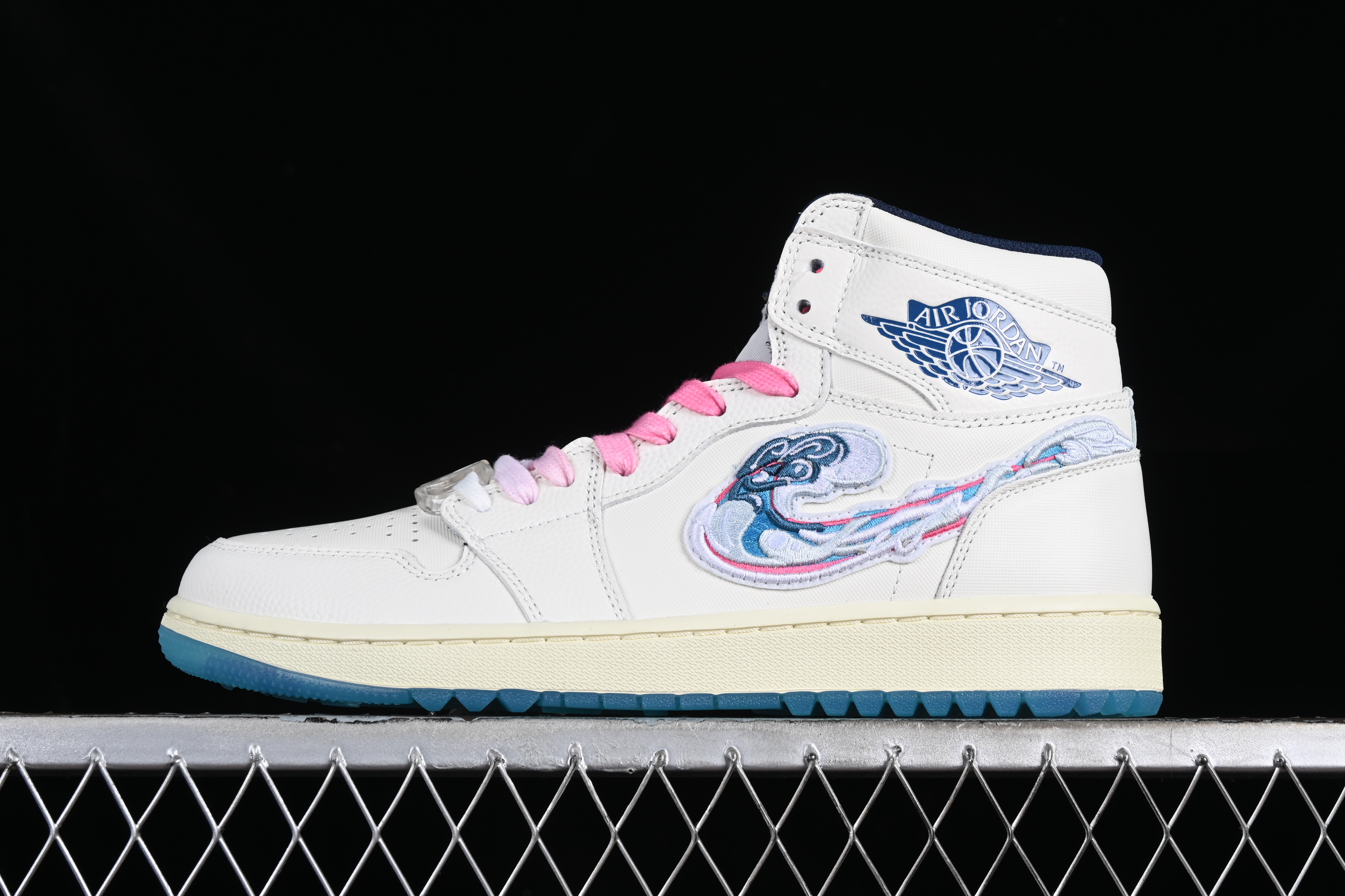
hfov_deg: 27.0
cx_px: 672
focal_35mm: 75
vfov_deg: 18.2
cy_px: 448
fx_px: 2802
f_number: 8
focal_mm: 50
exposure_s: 1/80
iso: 160
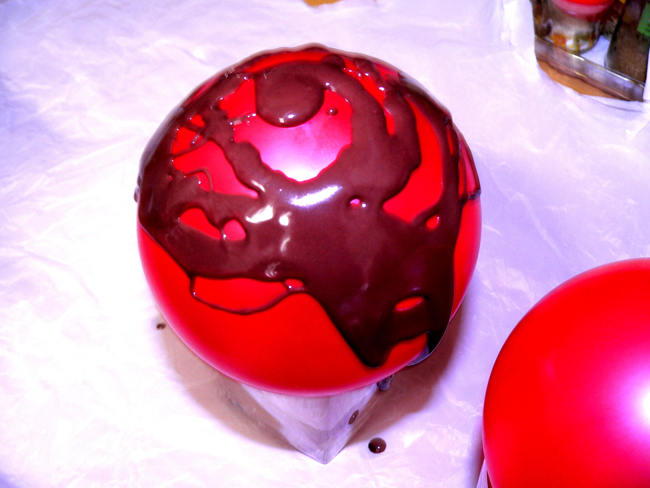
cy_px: 244
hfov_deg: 51.4
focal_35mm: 36
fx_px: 676
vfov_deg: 39.7
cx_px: 325
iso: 100
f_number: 2.8
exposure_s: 1/4
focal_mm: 6
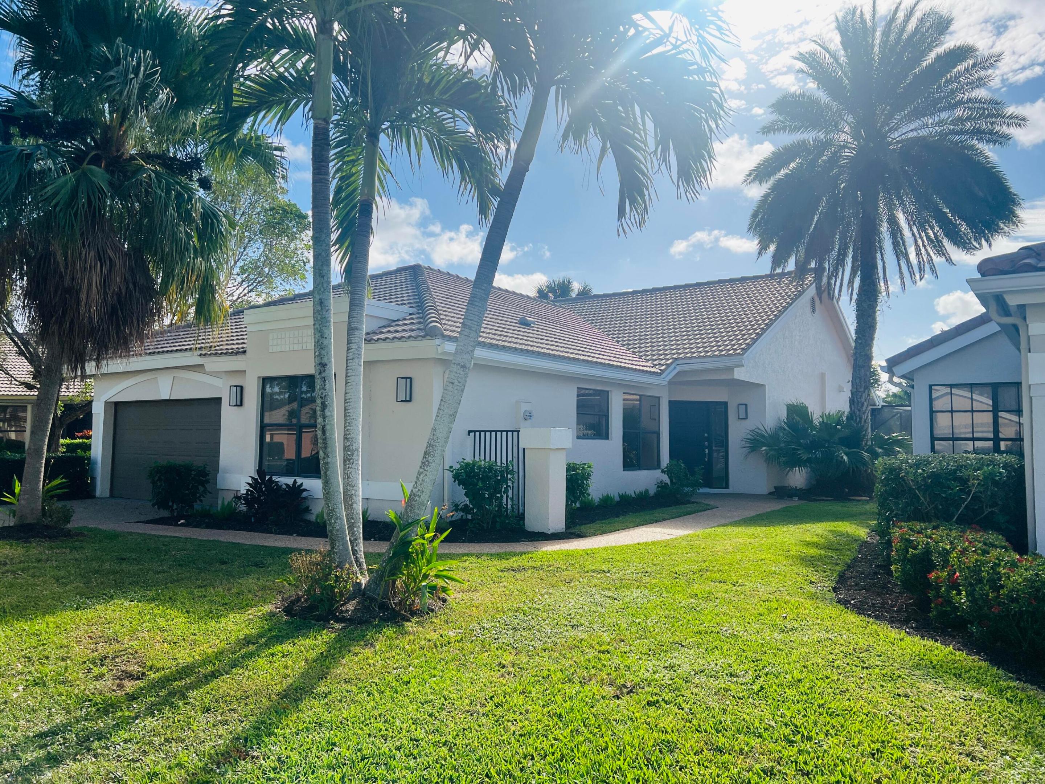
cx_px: 522
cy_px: 392
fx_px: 785
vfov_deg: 53.1
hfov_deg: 67.3
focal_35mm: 26
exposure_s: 1/4274
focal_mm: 5.7
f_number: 1.5
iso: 50
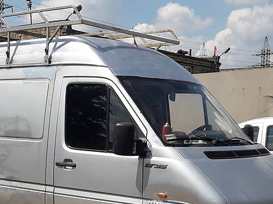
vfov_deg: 26.1
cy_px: 159
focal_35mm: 55
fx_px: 434
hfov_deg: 34.9
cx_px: 115
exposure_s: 1/2695
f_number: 1.9
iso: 40
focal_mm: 3.7
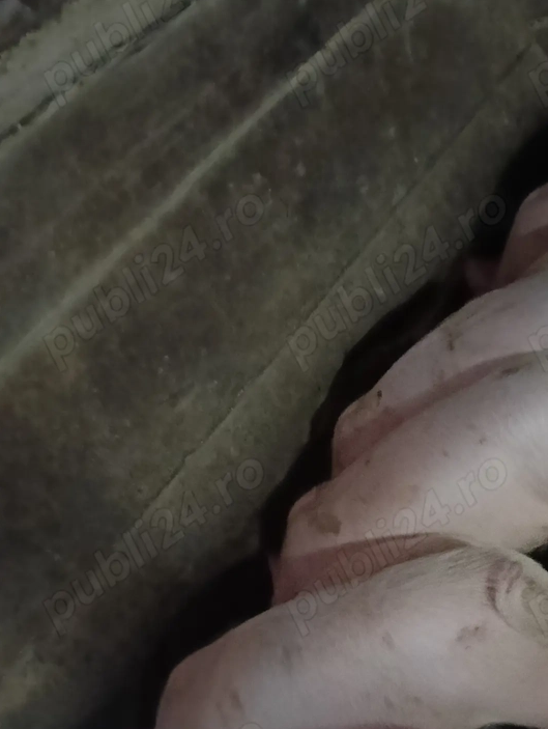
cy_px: 594
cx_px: 516
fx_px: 1074
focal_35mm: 51
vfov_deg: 36.1
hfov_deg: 27.4
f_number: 1.8
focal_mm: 3.98
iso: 2500
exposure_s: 1/14.3
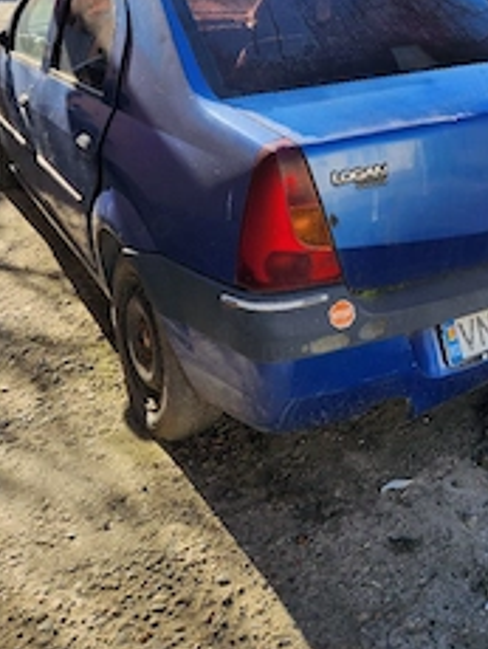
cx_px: 358
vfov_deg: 43.6
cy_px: 93
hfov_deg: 35.3
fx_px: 750
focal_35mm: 40
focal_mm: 5.4
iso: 20
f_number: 1.8
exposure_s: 1/909
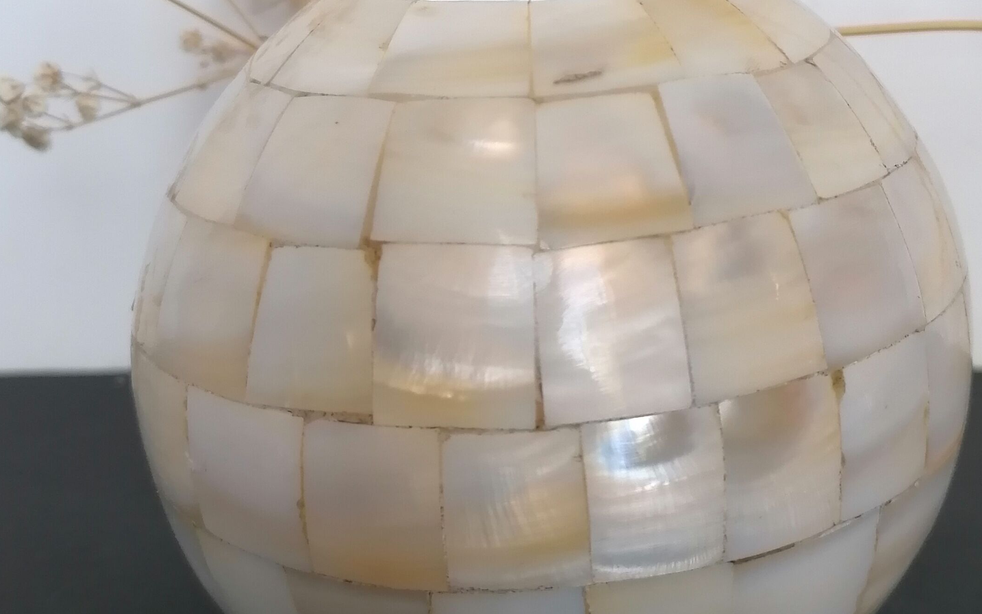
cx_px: 544
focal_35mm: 54
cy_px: 111
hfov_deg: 37.5
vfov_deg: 23.6
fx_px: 1445
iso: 125
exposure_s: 1/50
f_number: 1.8
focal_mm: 4.75
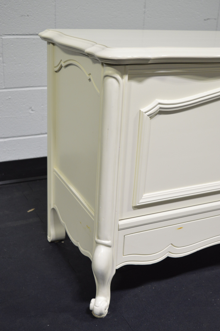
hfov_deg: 28.9
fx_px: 427
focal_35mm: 46
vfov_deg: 42.4
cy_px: 166
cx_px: 110
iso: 800
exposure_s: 1/60
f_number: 5
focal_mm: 31
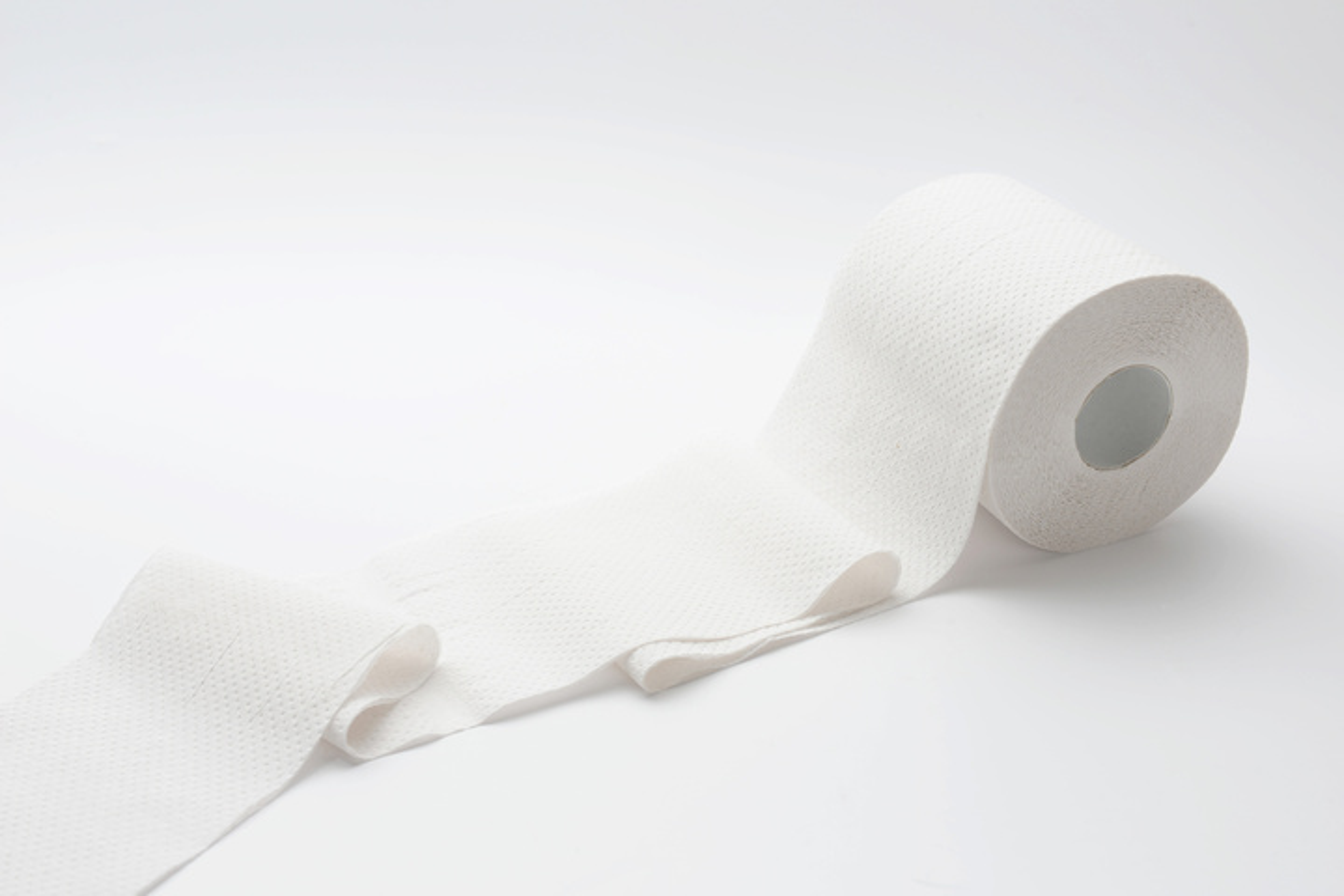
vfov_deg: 29.9
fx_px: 1680
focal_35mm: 45
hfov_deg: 43.6
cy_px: 448
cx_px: 672
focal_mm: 45
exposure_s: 1/60
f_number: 10
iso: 100
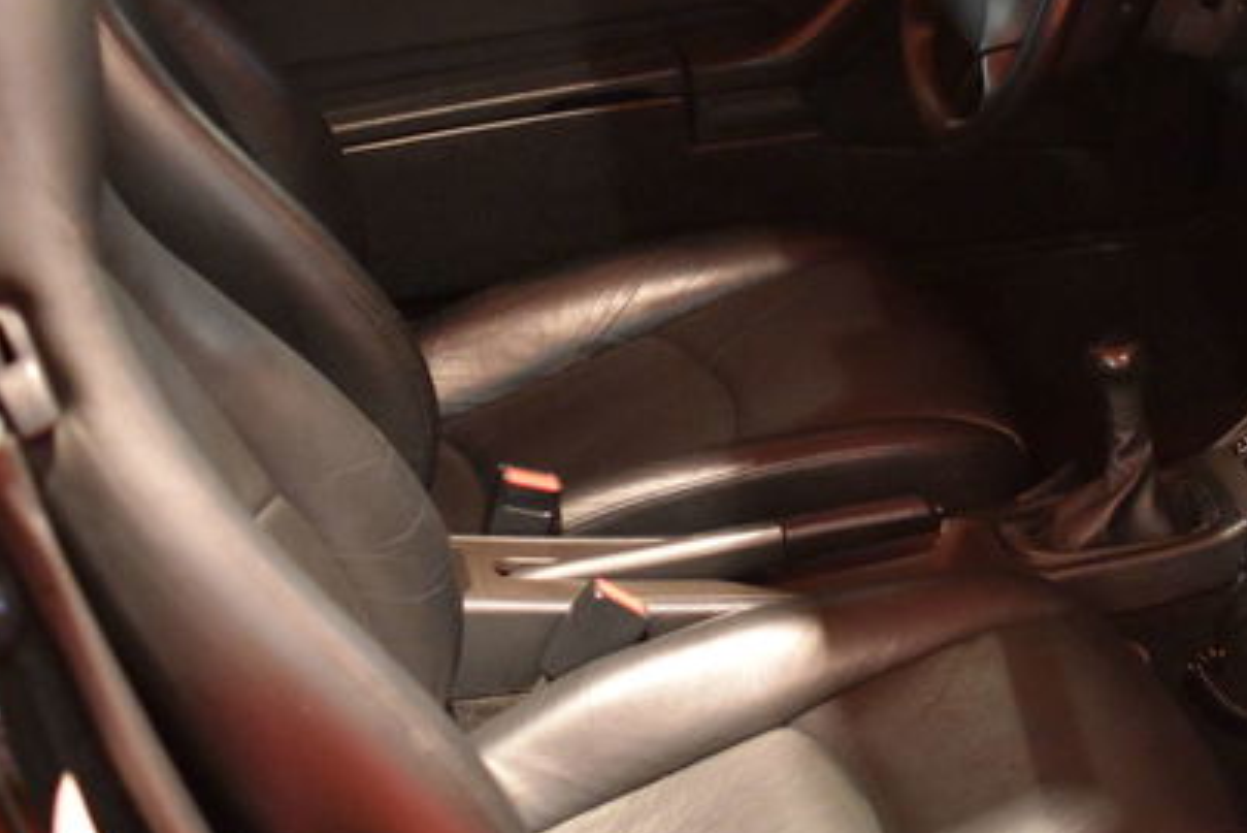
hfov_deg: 20.4
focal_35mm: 100
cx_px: 767
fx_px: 3463
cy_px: 434
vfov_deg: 13.7
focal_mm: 35
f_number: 1.8
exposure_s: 1/60
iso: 4000
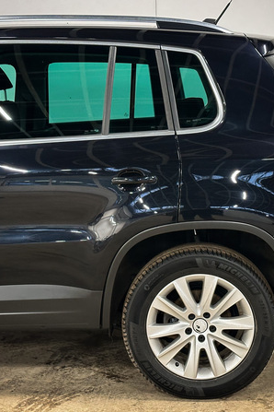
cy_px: 206
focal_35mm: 67
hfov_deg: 20.3
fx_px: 765
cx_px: 178
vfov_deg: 30.1
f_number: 1.8
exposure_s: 1/35
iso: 400
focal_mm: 6.86
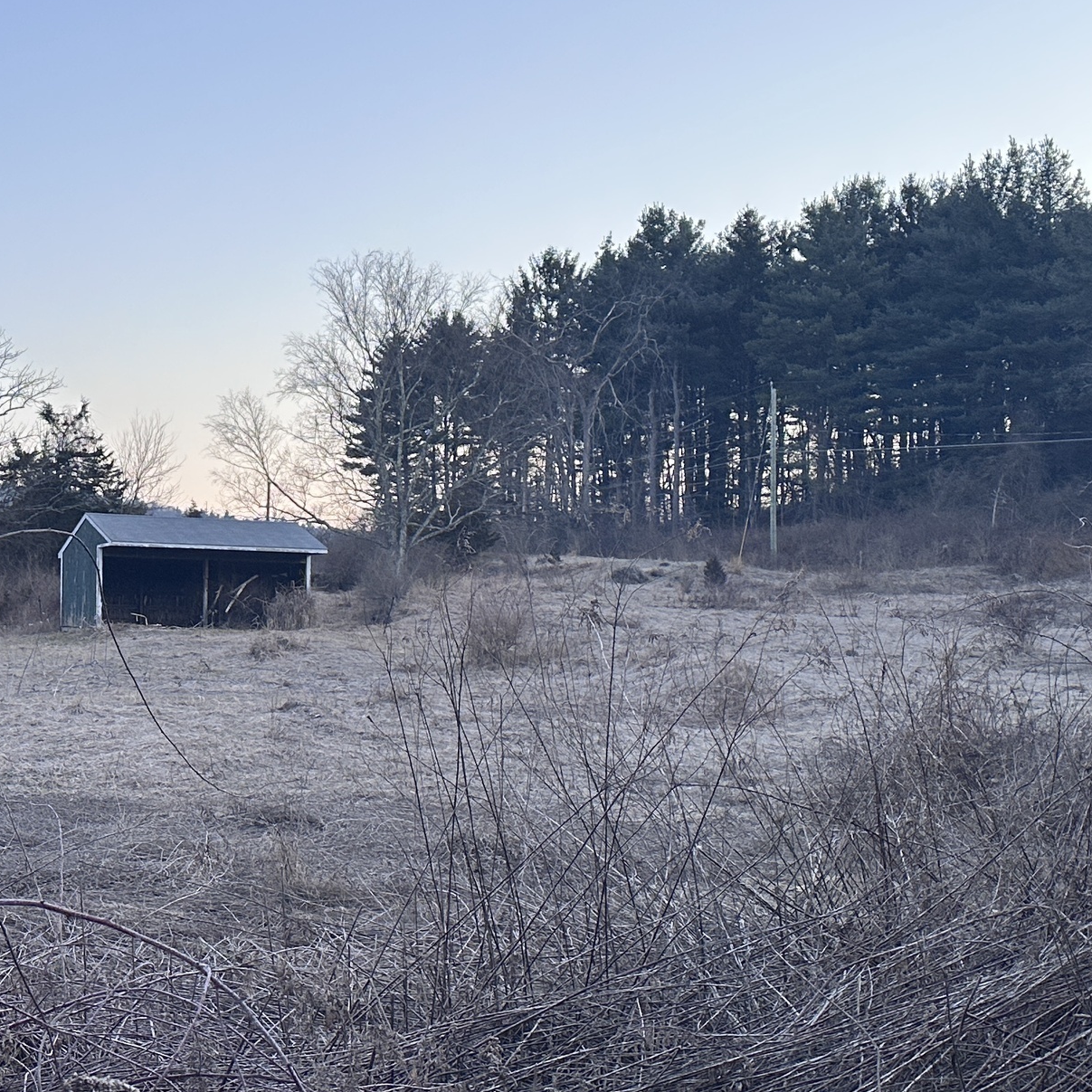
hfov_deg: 30.9
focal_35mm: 54
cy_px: 620
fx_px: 1927
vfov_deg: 31.6
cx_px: 235
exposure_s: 1/121
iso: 125
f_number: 1.78
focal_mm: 6.86
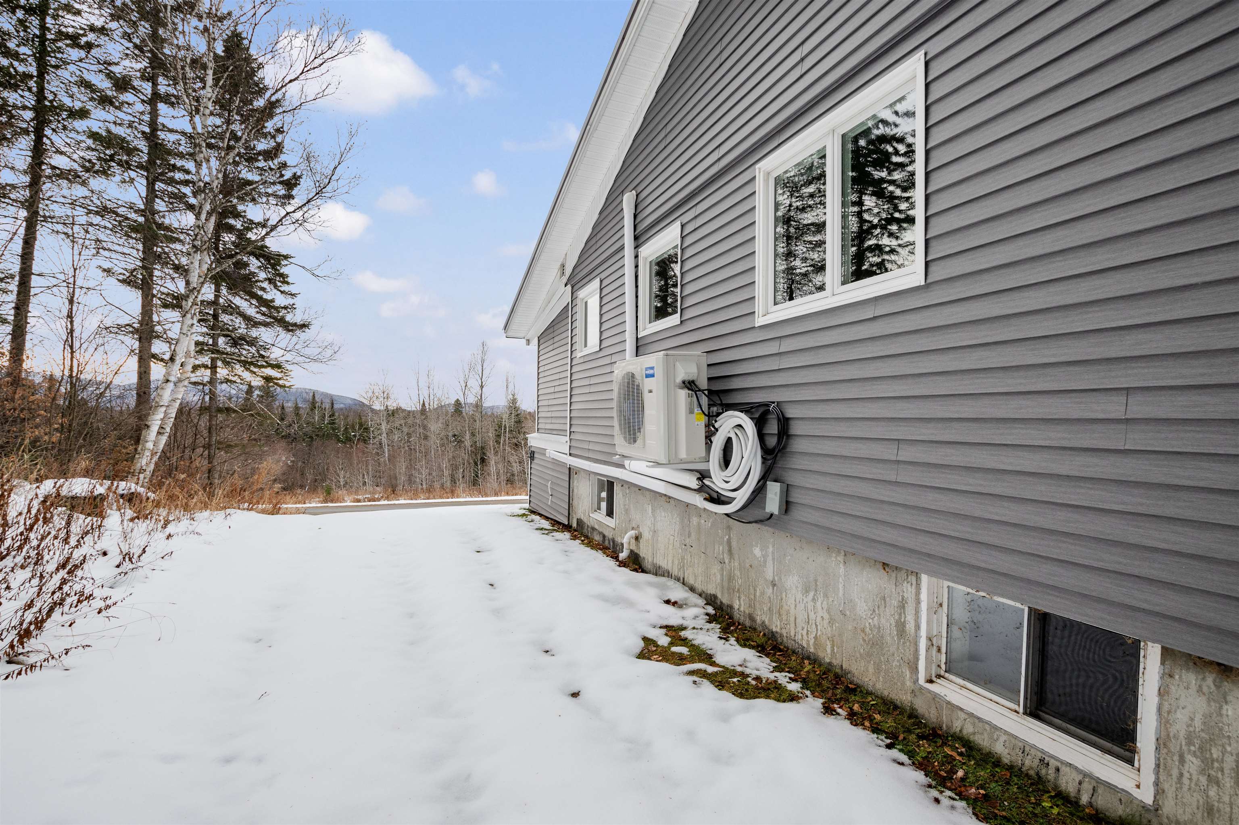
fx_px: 516
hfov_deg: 100.4
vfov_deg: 77.3
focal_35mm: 15
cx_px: 620
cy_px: 412
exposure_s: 1/13
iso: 64
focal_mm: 10
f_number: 8
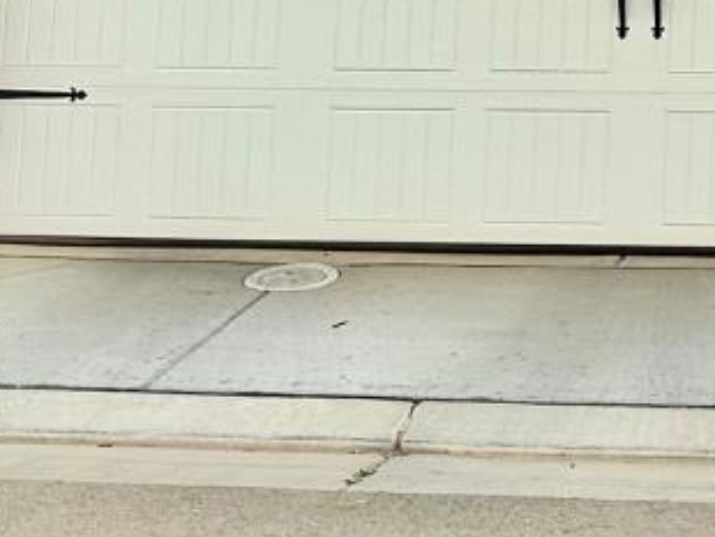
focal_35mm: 116
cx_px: 1052
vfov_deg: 11.7
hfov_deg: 15.7
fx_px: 2398
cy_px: -469
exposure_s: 1/1473
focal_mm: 6.86
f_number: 1.78
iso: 80
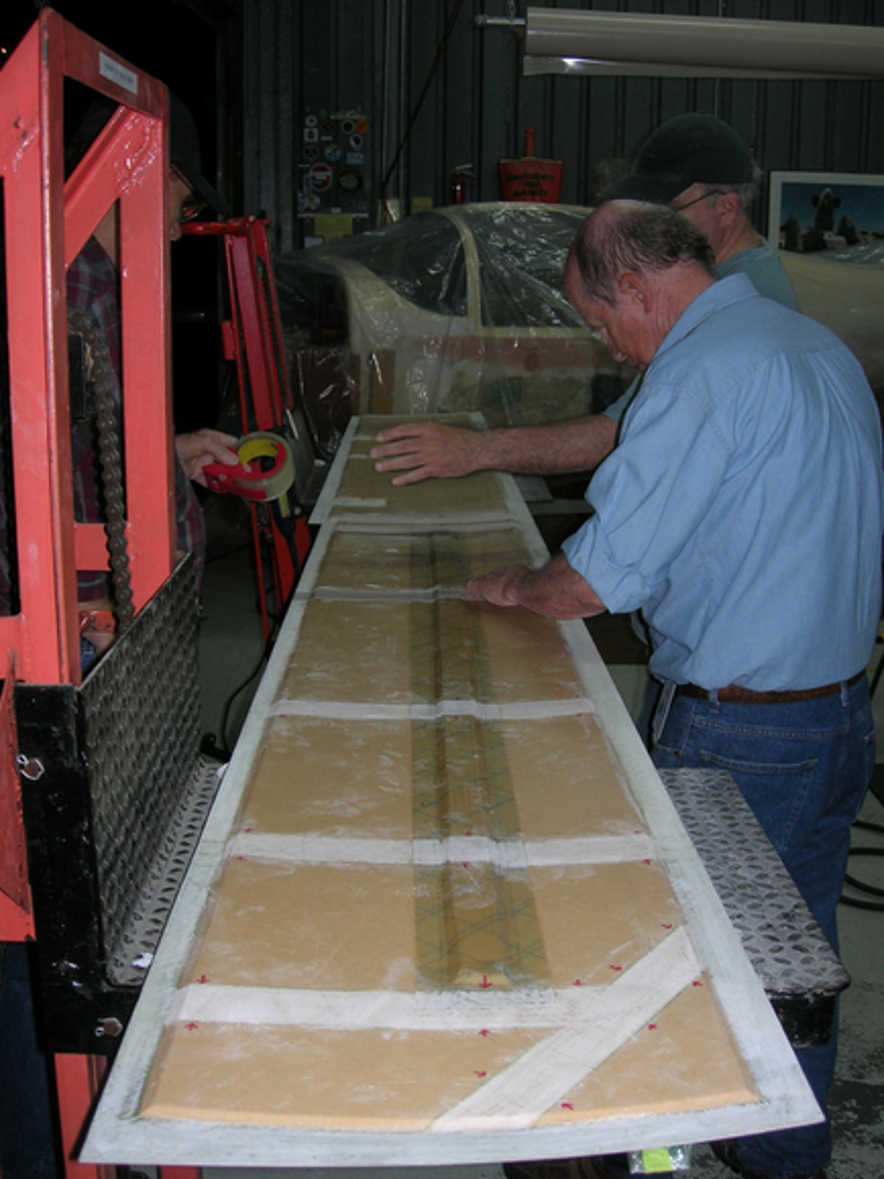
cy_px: 609
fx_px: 1431
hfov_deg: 34.3
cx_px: 434
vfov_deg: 44.8
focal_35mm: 42
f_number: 2.8
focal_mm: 7.8
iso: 64
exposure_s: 1/60.1
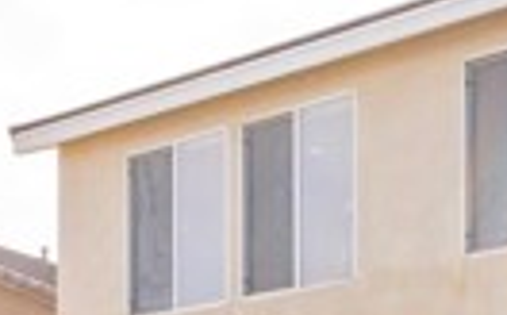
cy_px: 555
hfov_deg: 15.3
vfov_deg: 10.4
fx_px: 1641
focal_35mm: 119
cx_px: 895
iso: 800
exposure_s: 1/250
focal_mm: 16
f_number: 22
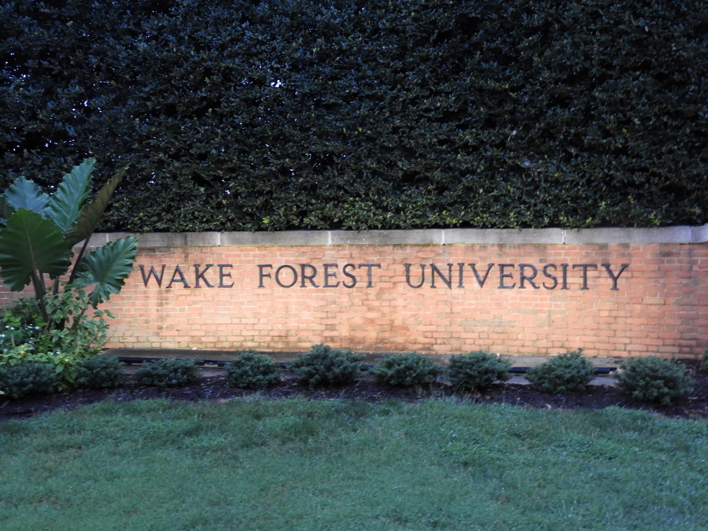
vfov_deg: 36.0
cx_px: 354
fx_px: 818
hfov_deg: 46.8
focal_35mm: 40
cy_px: 266
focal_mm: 7.2
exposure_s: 1/25
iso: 400
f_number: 3.8
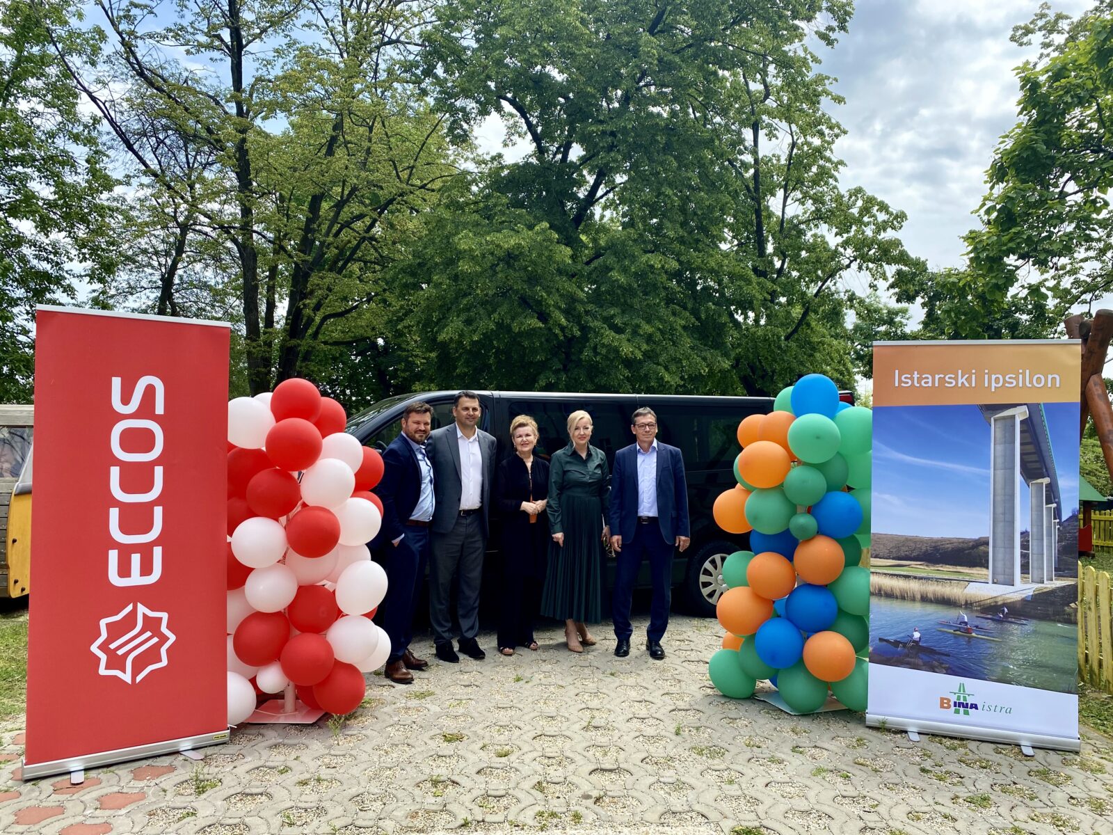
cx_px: 556
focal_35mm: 26
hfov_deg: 67.3
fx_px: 836
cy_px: 418
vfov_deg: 53.1
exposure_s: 1/998
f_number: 1.8
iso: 32
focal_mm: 4.25
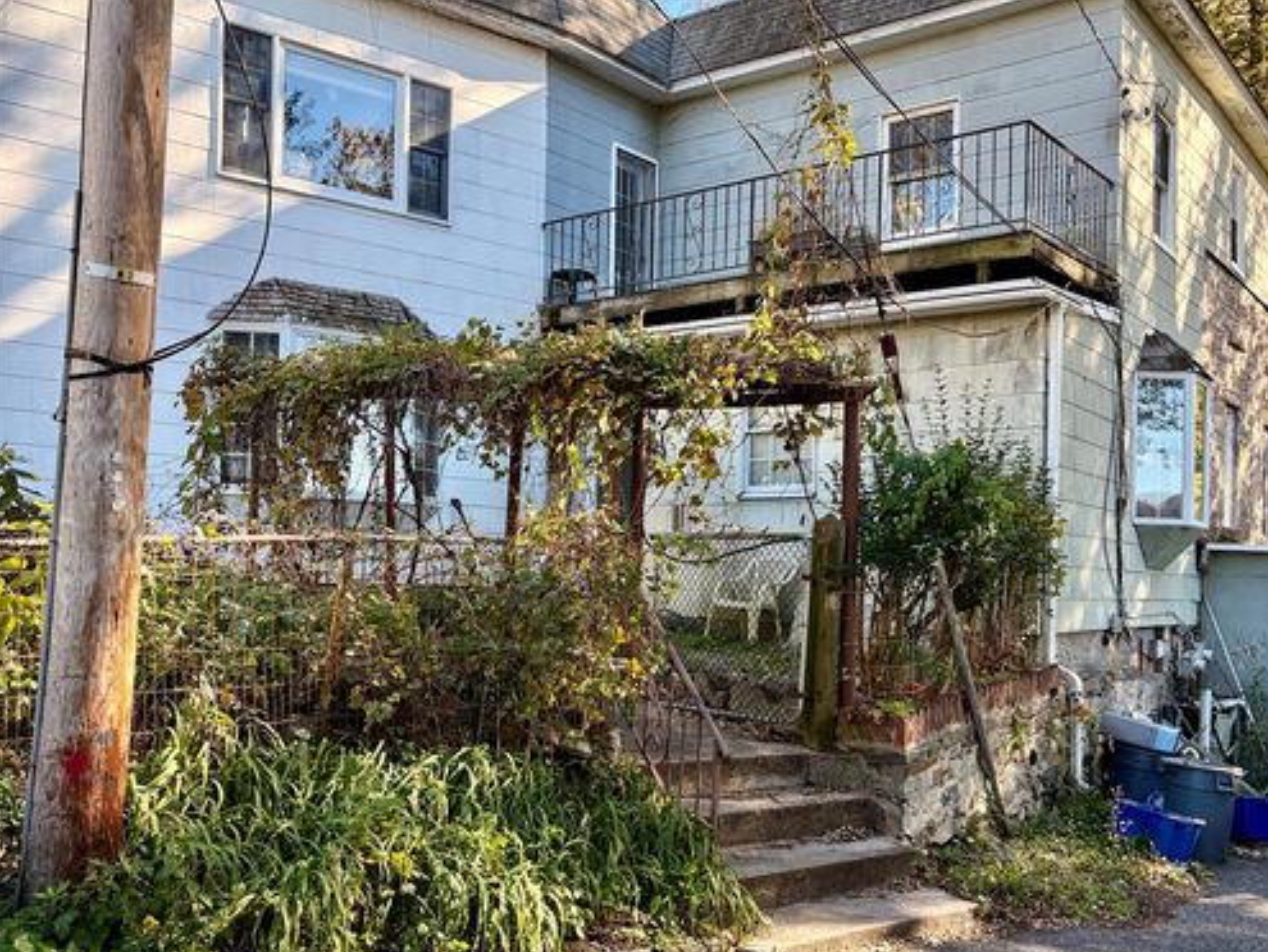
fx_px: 1283
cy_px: 554
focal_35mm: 35
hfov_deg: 52.6
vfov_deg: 40.6
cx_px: 633
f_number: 1.6
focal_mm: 5.96
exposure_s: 1/450
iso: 64
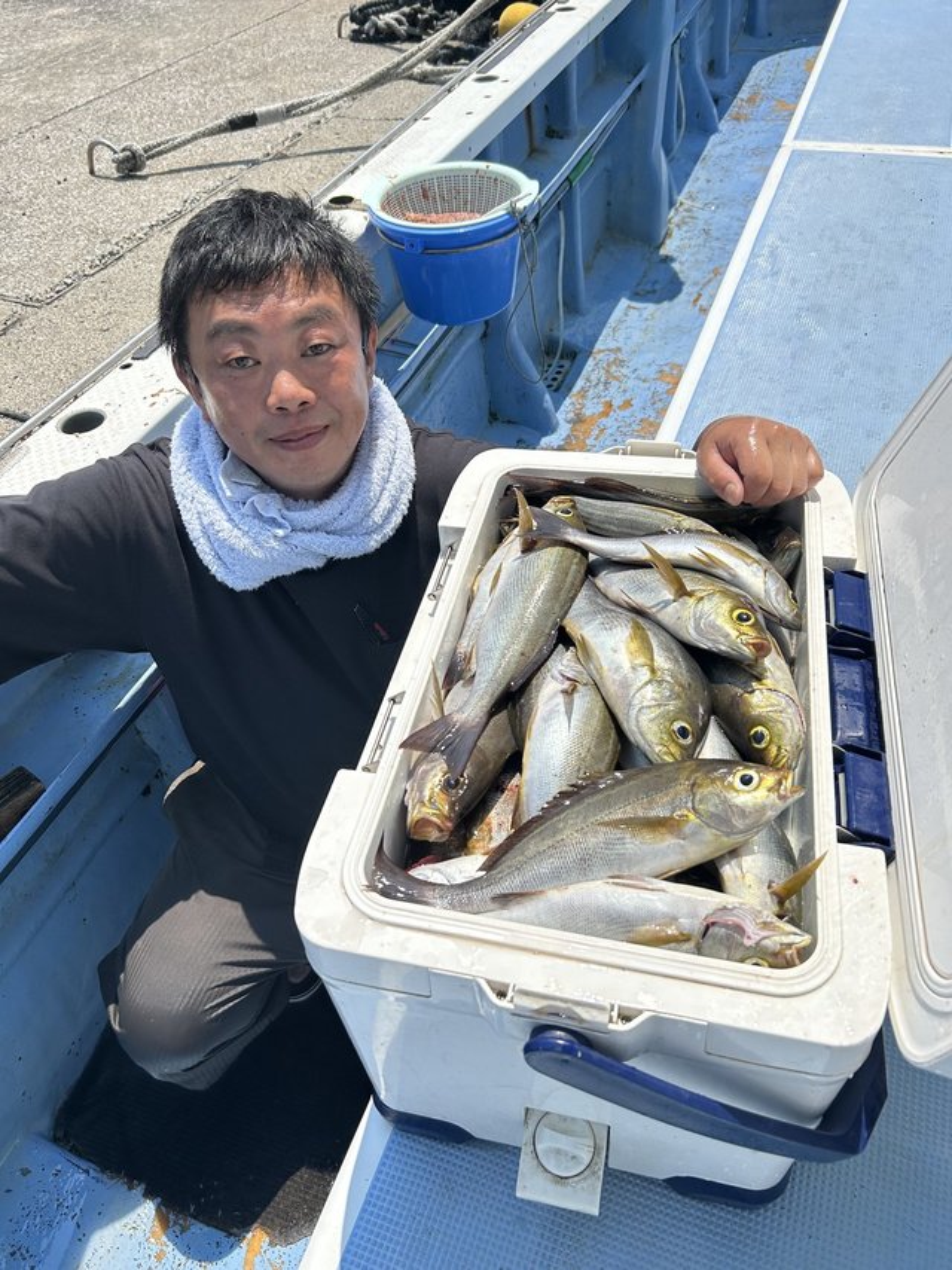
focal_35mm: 26
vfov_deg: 67.3
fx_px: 954
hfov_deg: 53.0
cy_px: 635
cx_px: 476
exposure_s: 1/4831
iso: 50
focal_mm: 5.7
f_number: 1.5
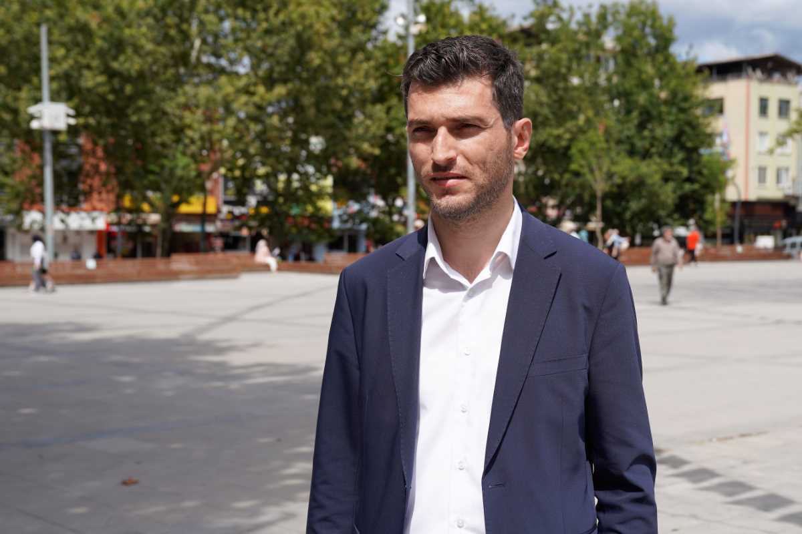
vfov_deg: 33.4
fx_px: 891
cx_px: 401
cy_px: 267
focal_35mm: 40
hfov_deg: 48.5
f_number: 5
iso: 100
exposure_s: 1/1000
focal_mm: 40
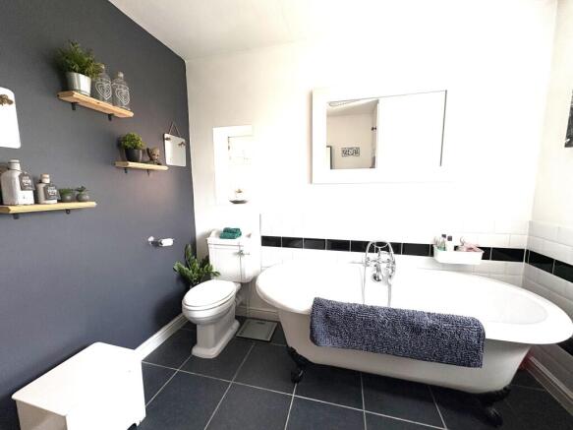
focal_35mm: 14
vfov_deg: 85.7
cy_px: 215
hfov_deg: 102.1
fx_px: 232
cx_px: 286
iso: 80
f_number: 2.2
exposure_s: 1/136
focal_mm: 2.22
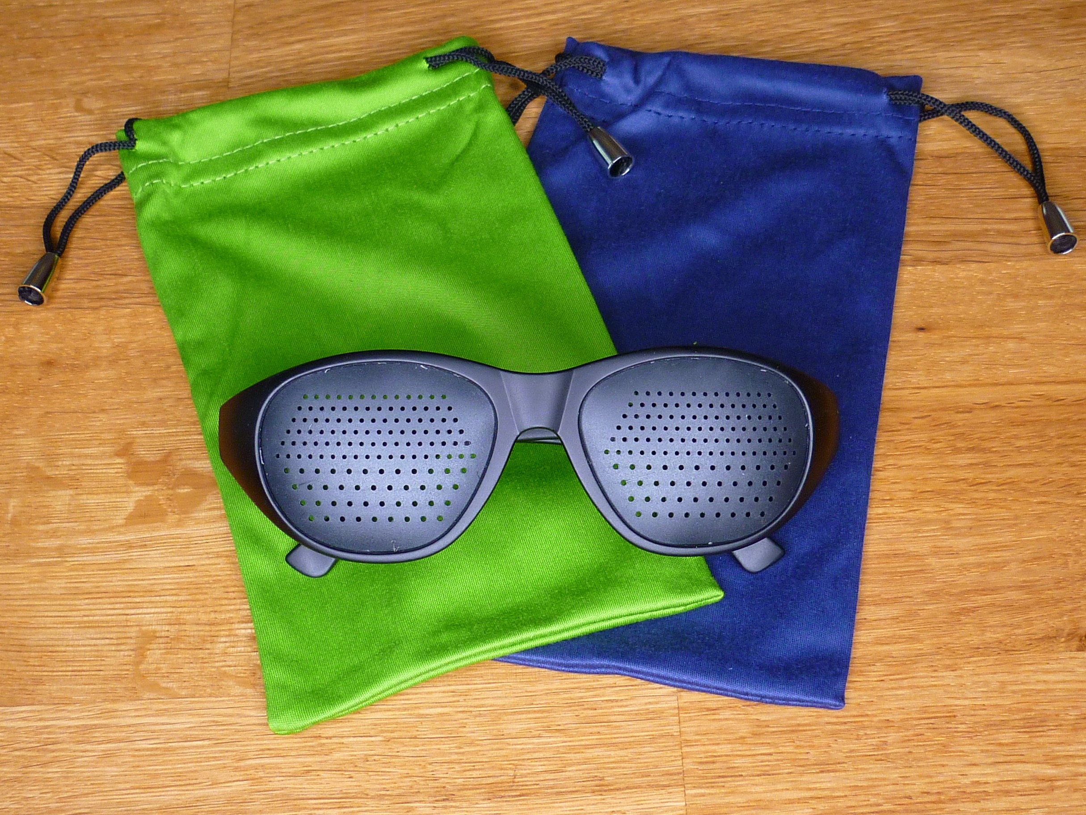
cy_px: 408
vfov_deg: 34.4
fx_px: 1318
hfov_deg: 44.8
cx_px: 543
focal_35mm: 42
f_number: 3
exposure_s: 1/40
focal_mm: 6.9
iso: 125
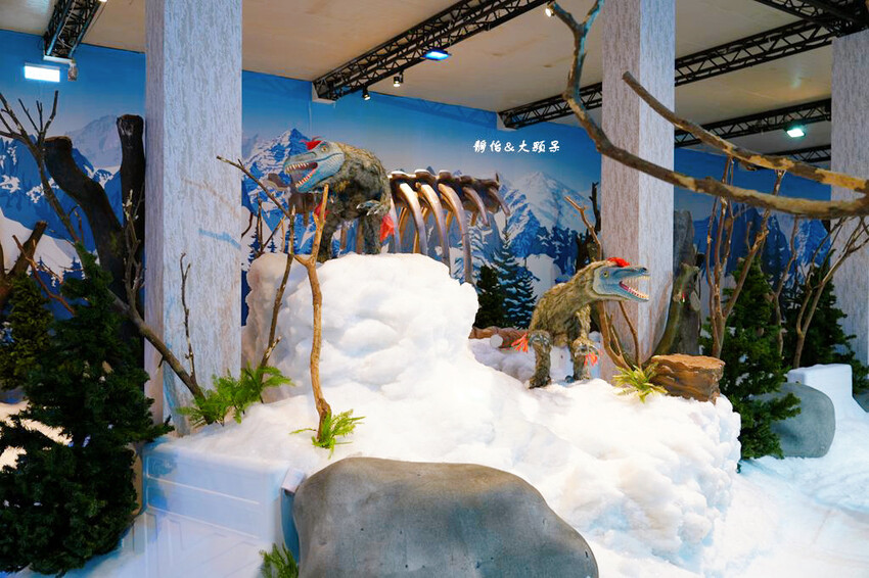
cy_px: 289
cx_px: 434
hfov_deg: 63.7
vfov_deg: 44.9
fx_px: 700
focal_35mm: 29
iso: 500
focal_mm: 29
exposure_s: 1/30
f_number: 4
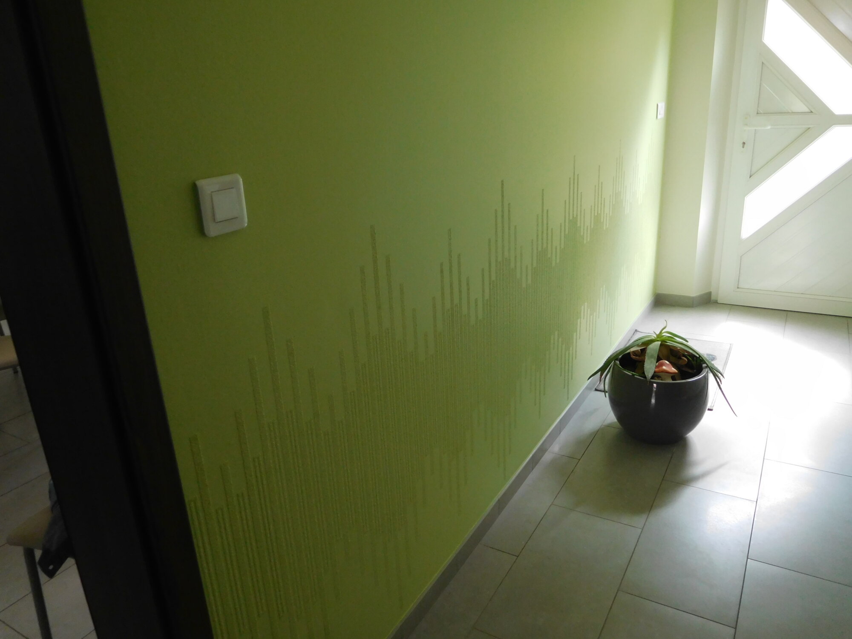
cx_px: 426
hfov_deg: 69.4
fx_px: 615
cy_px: 320
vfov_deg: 54.9
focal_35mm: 25
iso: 280
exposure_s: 1/30
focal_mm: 4.5
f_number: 3.4
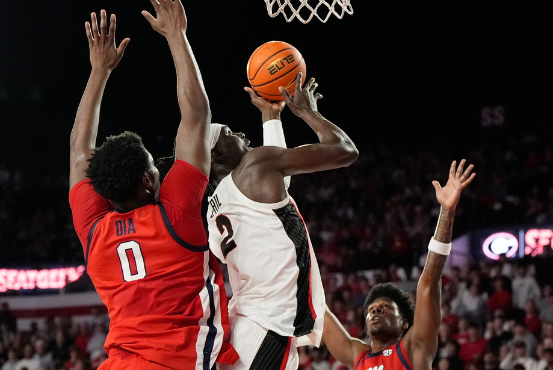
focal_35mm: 117
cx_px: 268
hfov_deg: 17.5
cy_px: 190
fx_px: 1799
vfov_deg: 11.7
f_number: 2.8
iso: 5000
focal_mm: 70
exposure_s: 1/2500
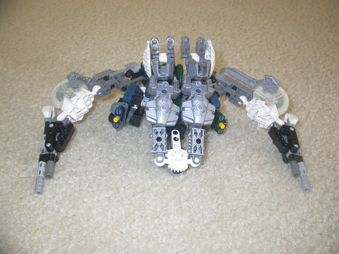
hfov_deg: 49.0
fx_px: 372
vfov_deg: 37.7
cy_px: 127
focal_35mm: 38
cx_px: 170
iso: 100
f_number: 2.6
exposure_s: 1/60
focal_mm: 7.85
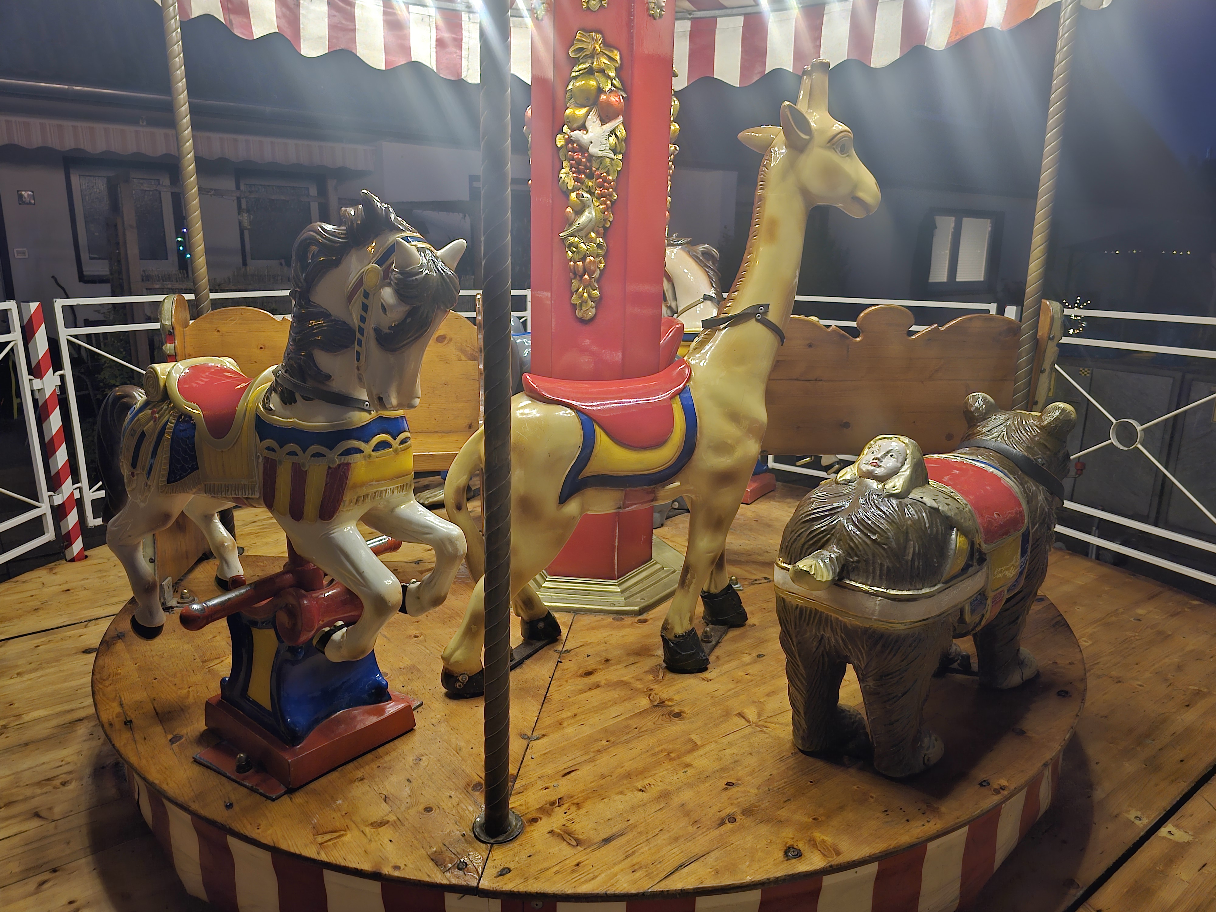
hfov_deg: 73.9
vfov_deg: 58.9
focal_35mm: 23
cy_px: 456
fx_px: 808
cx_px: 608
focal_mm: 6.3
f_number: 1.7
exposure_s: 1/33
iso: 640
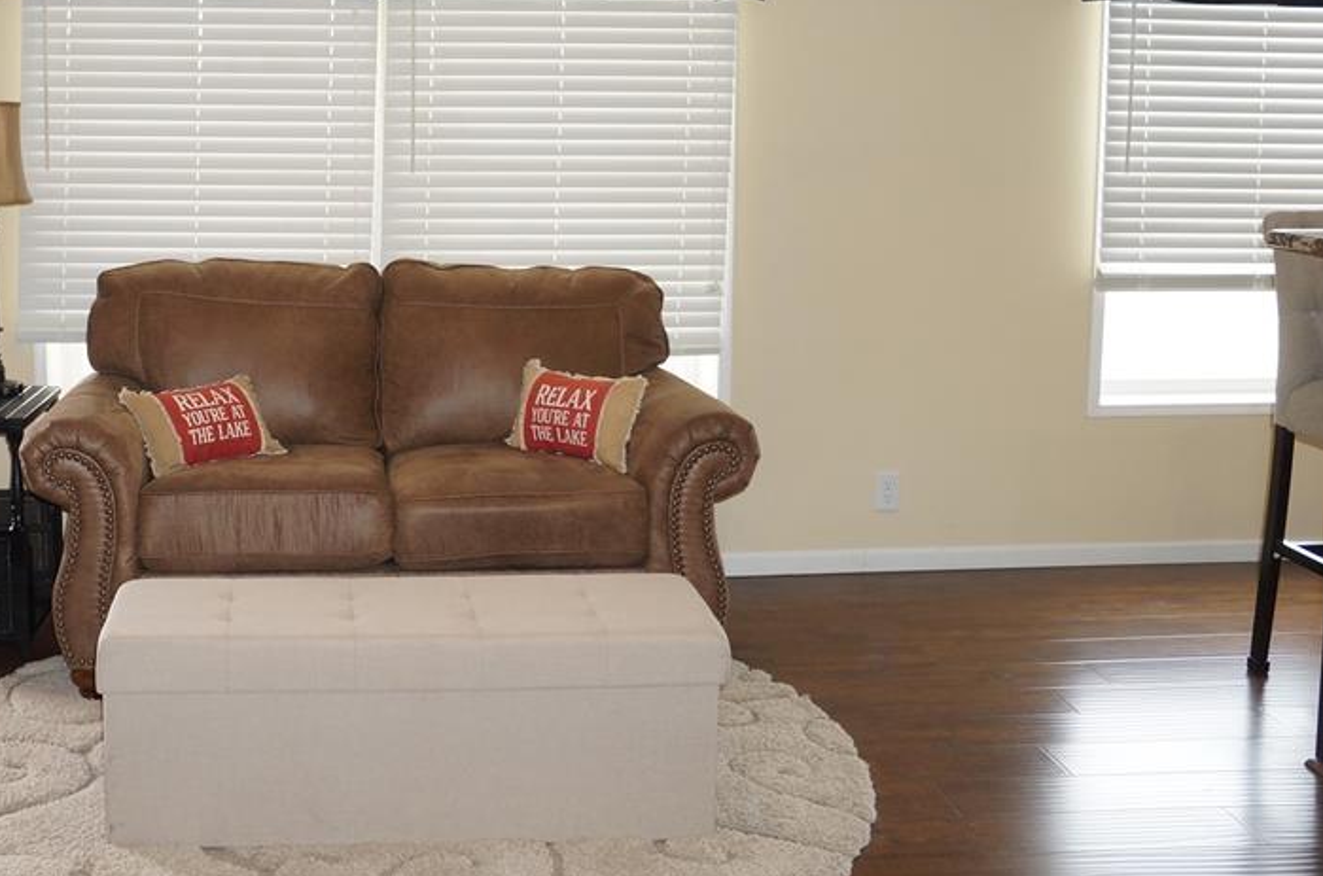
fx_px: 1531
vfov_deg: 31.7
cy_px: 284
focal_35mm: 42
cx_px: 415
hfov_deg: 45.8
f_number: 4
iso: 400
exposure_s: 1/60
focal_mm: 19
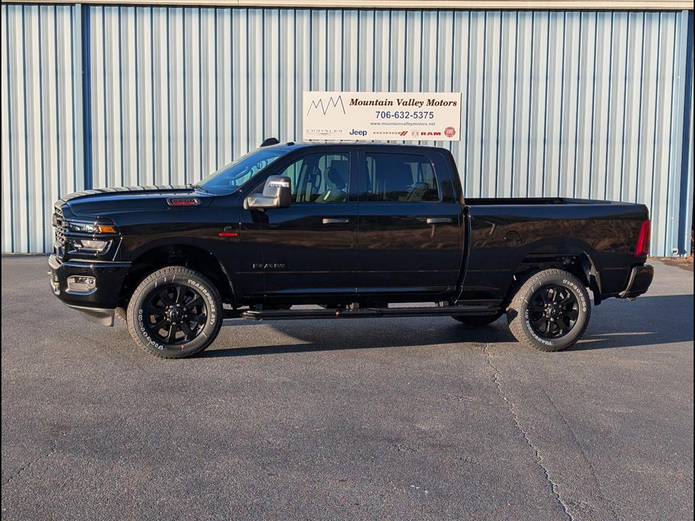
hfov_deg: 38.9
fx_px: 984
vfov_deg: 29.7
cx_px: 348
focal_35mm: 49
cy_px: 260
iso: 21
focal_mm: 6.9
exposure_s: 1/769
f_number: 1.68
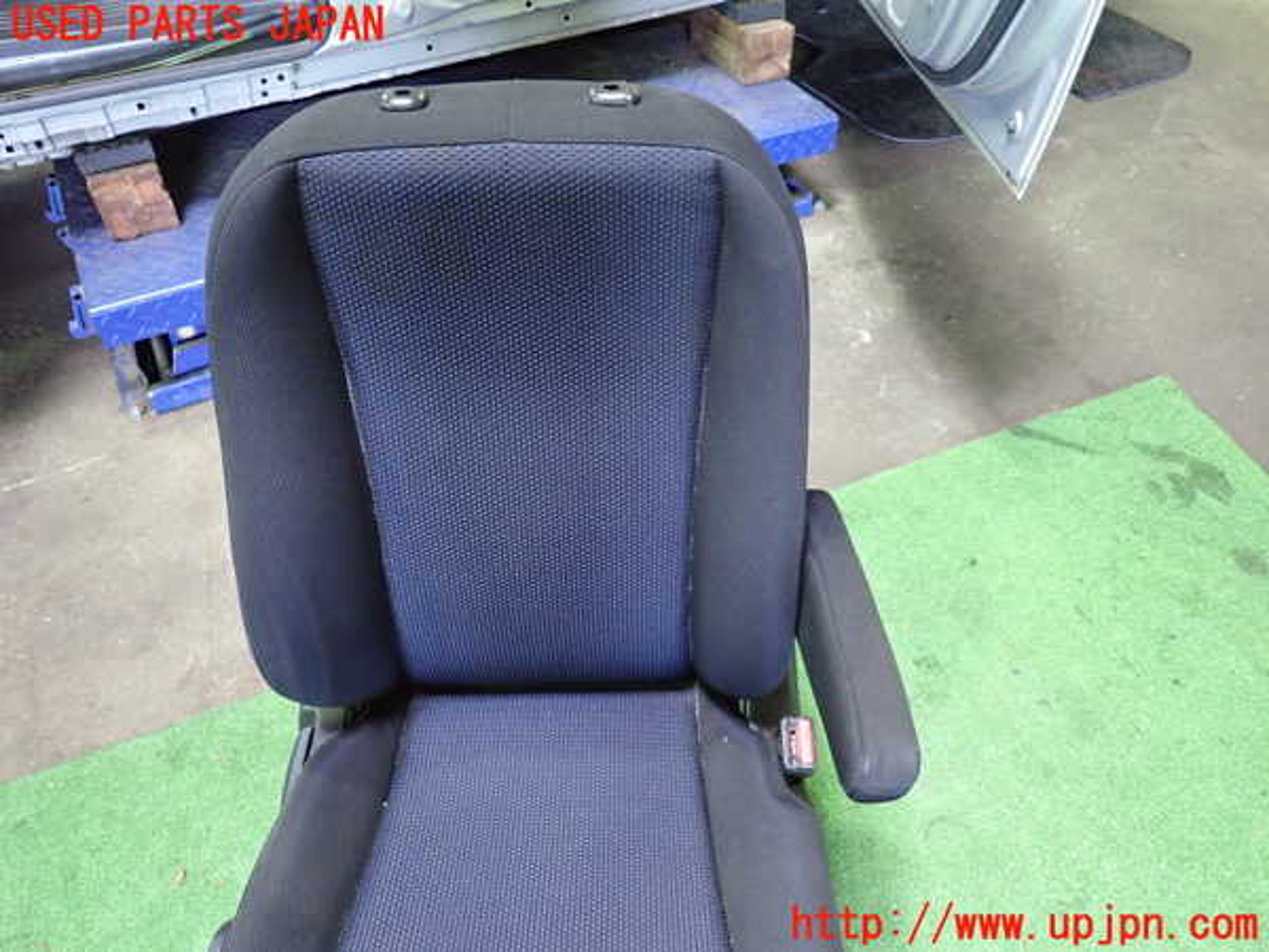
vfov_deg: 54.9
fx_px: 916
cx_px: 634
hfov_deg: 69.4
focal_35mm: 25
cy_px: 476
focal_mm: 4.5
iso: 500
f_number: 2
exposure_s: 1/30
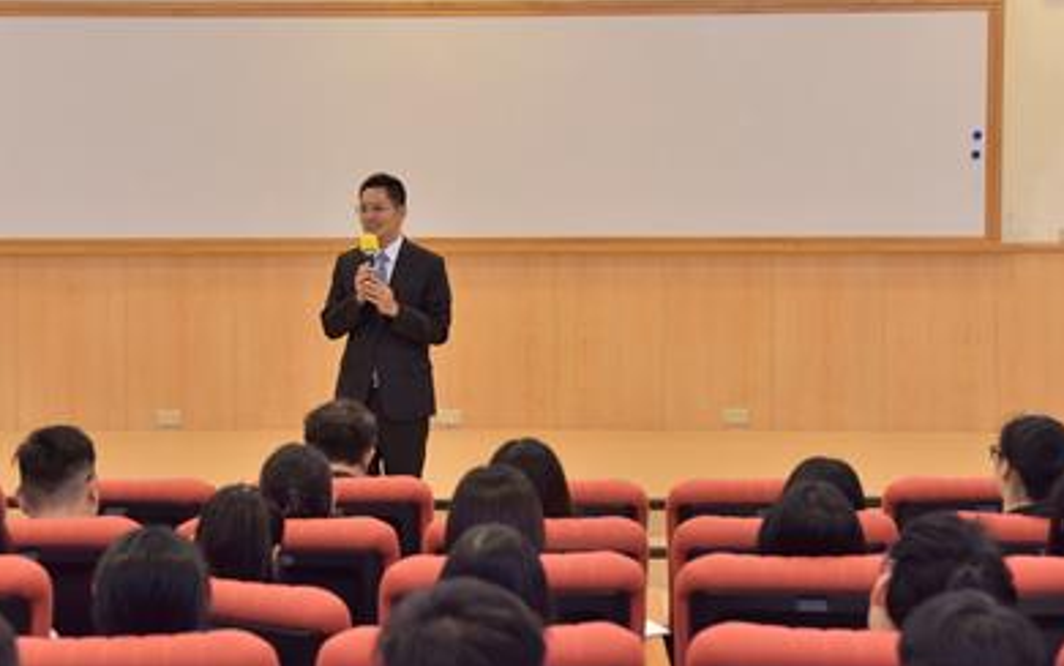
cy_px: 210
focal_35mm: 89
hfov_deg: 23.3
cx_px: 494
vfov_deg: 14.7
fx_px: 2582
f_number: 5
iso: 800
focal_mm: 65
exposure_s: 1/40
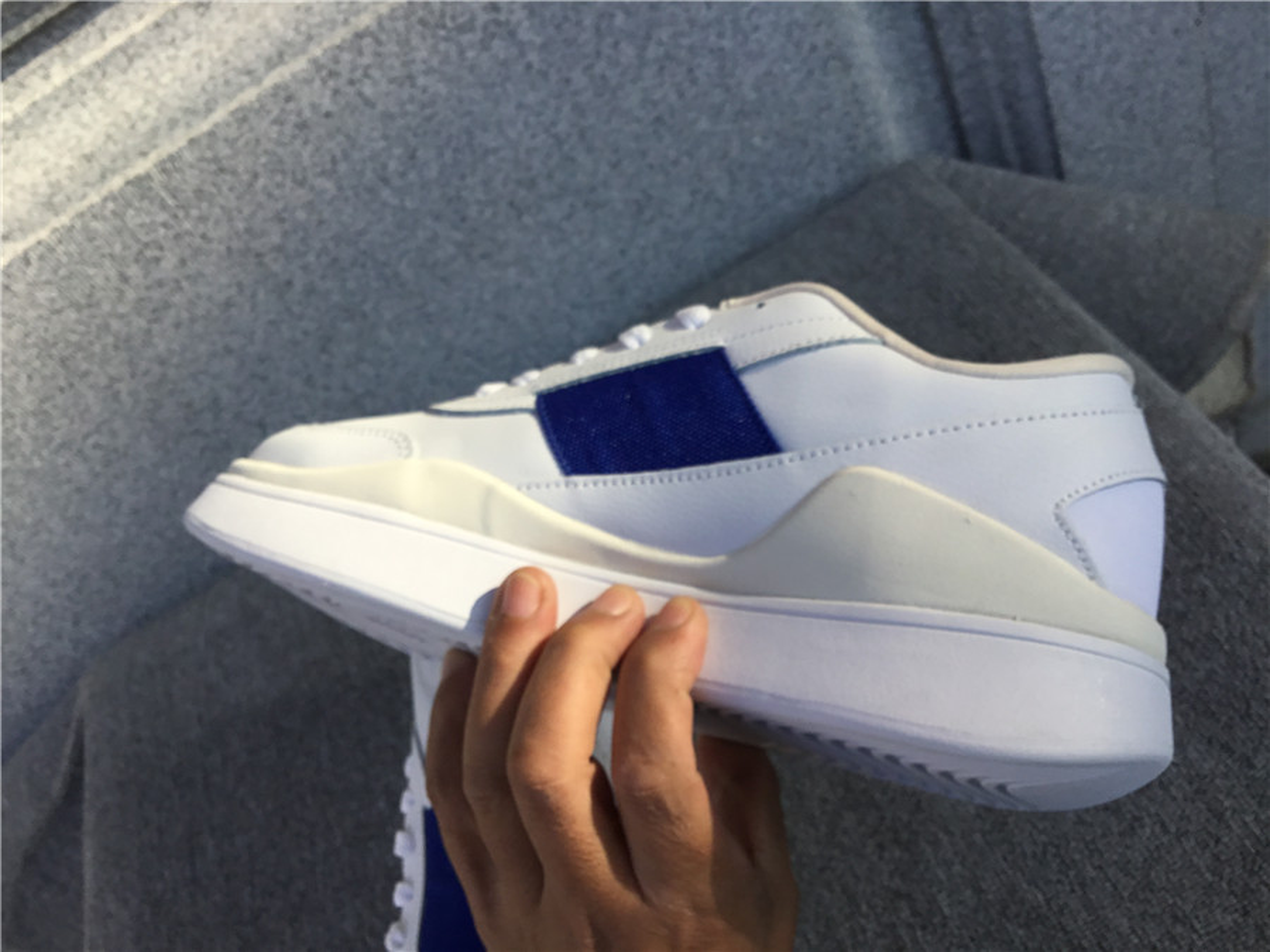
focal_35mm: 31
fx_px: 1137
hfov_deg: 58.4
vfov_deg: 45.4
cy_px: 476
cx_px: 635
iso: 25
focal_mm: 3.3
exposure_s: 1/543
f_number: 2.4
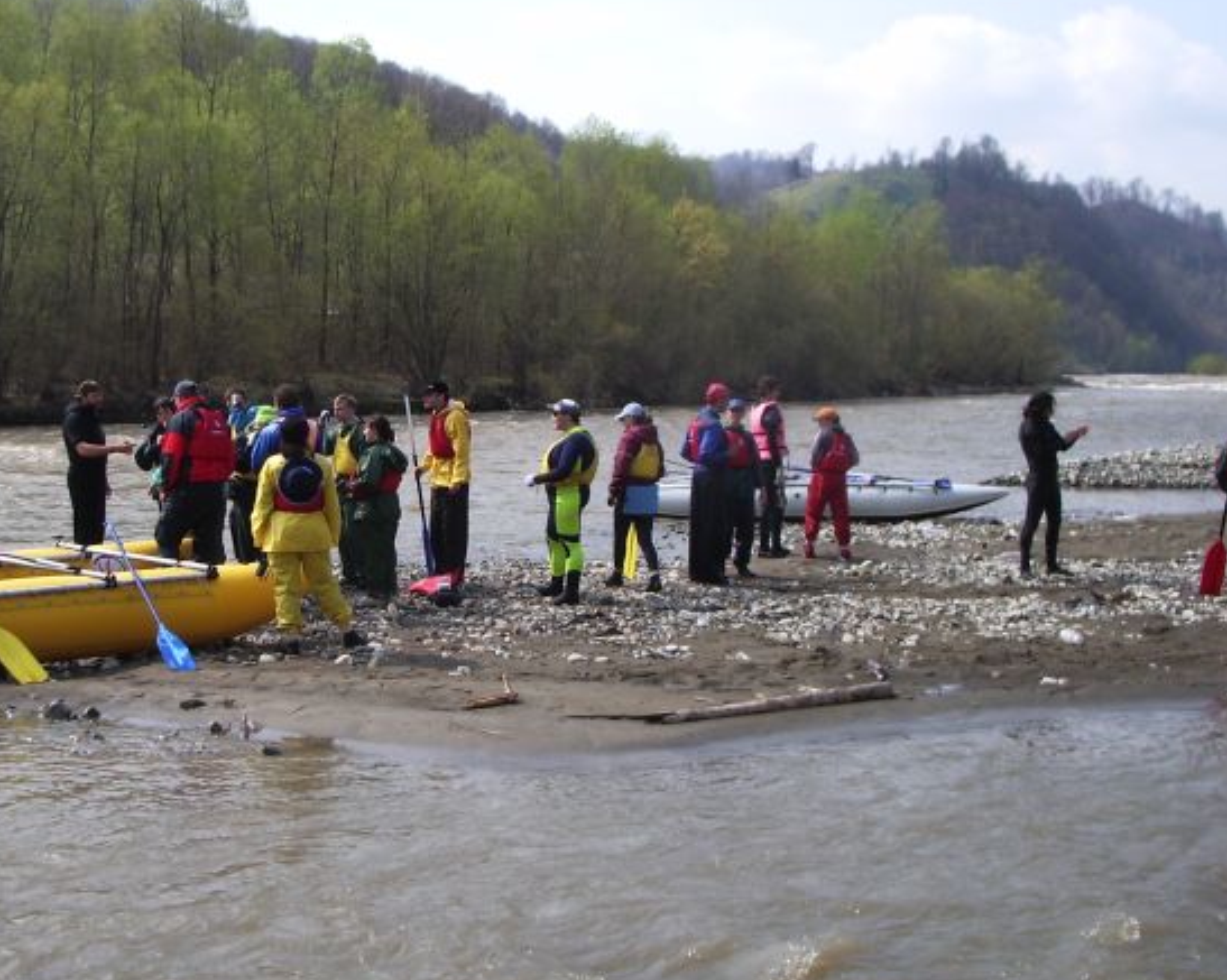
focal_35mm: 50
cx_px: 339
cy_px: 531
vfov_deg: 30.2
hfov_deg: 36.7
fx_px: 1815
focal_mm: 5.8
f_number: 4.3
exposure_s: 1/400
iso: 50
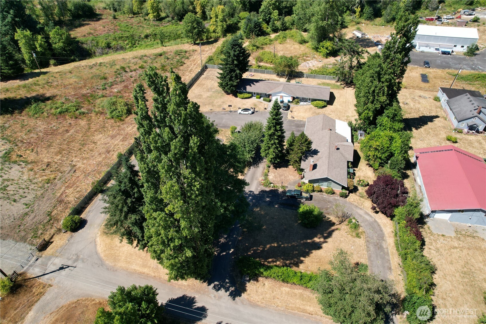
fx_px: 297
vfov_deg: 57.2
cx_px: 243
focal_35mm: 22
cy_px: 162
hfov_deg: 78.6
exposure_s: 1/1250
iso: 100
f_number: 2.8
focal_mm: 8.38
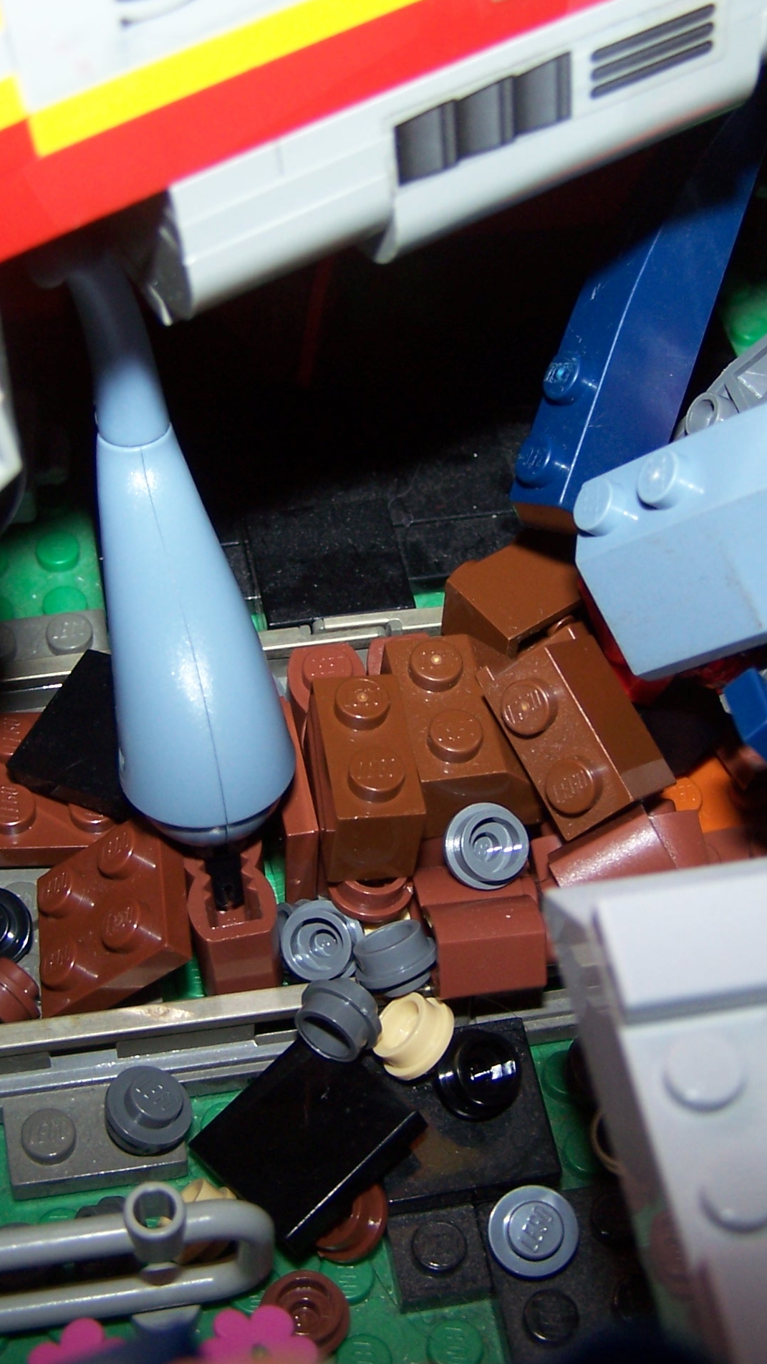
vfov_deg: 37.2
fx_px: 2025
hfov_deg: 21.4
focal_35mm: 56
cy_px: 675
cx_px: 417
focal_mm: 6.3
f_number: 2.8
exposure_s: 1/60
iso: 80
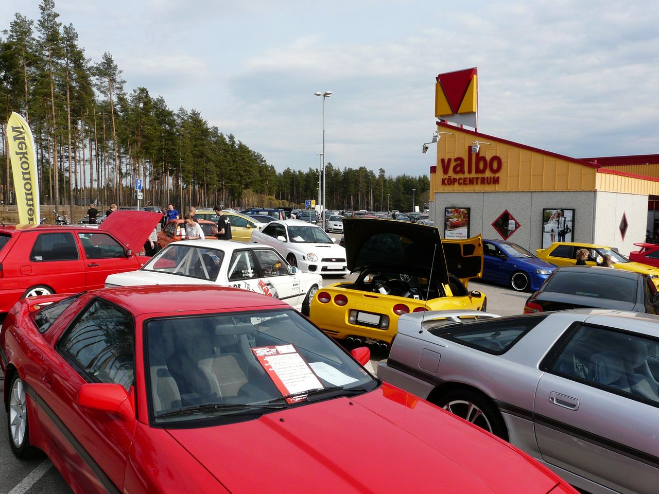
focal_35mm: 28
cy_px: 247
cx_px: 330
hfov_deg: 63.4
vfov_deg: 49.7
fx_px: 533
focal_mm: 4.6
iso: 100
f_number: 5.6
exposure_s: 1/400
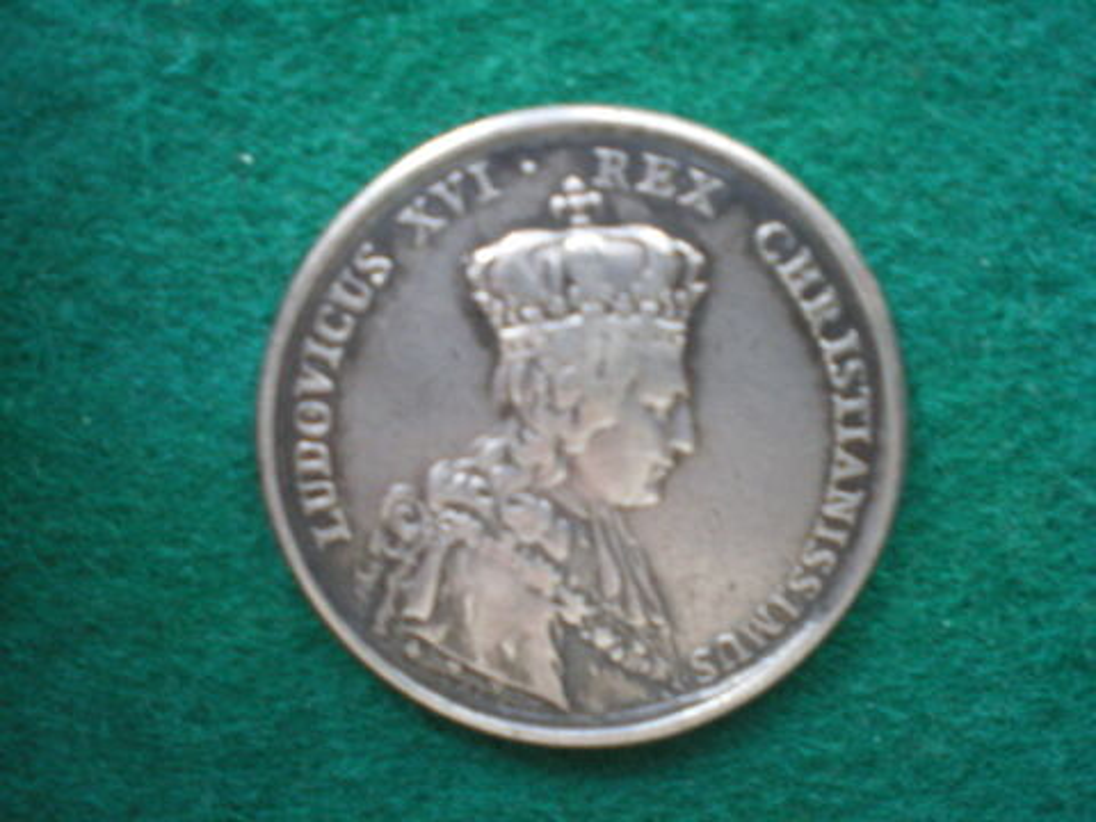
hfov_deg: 49.0
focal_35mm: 38
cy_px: 411
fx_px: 1203
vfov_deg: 37.7
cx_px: 548
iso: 400
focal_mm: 6.3
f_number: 3.1
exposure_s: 1/5
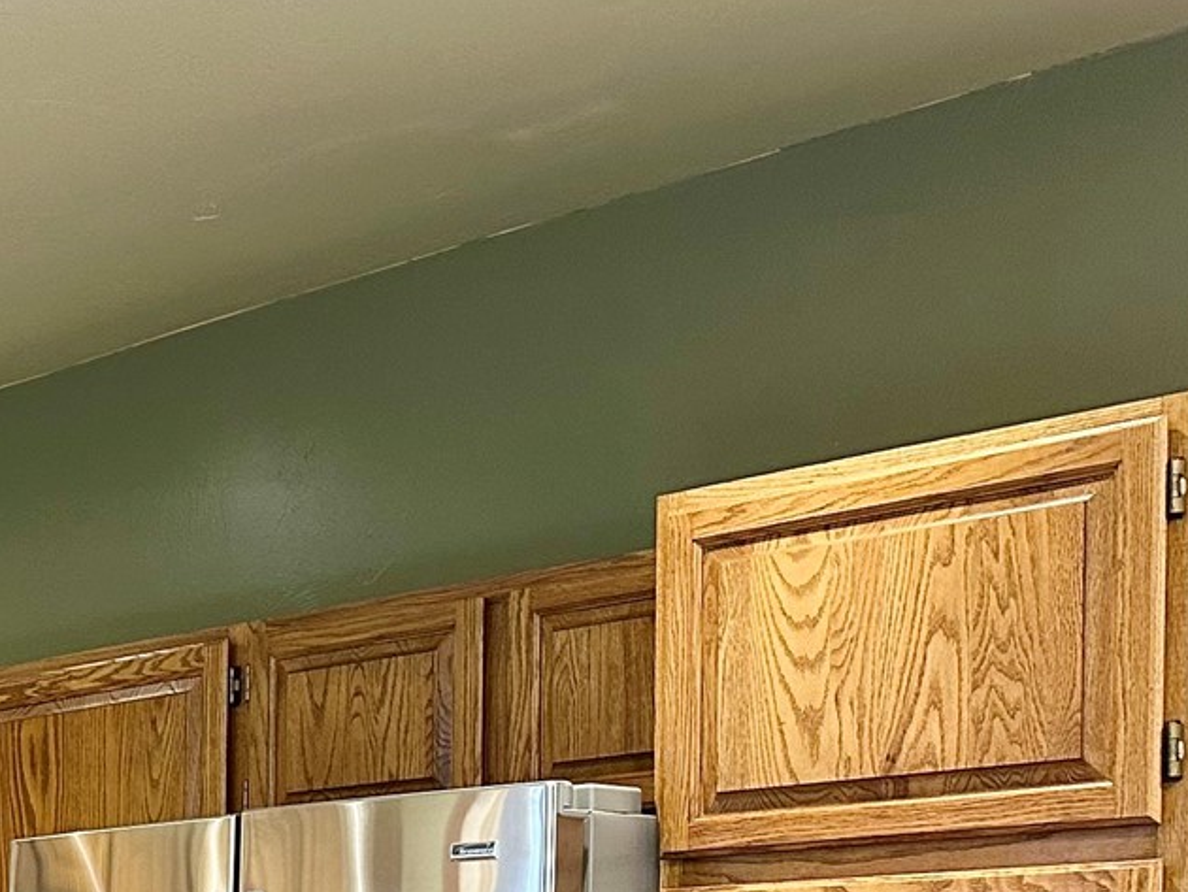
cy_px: 1141
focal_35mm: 78
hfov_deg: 20.4
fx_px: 2678
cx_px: -728
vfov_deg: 17.8
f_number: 1.78
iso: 200
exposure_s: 1/60
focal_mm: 6.86
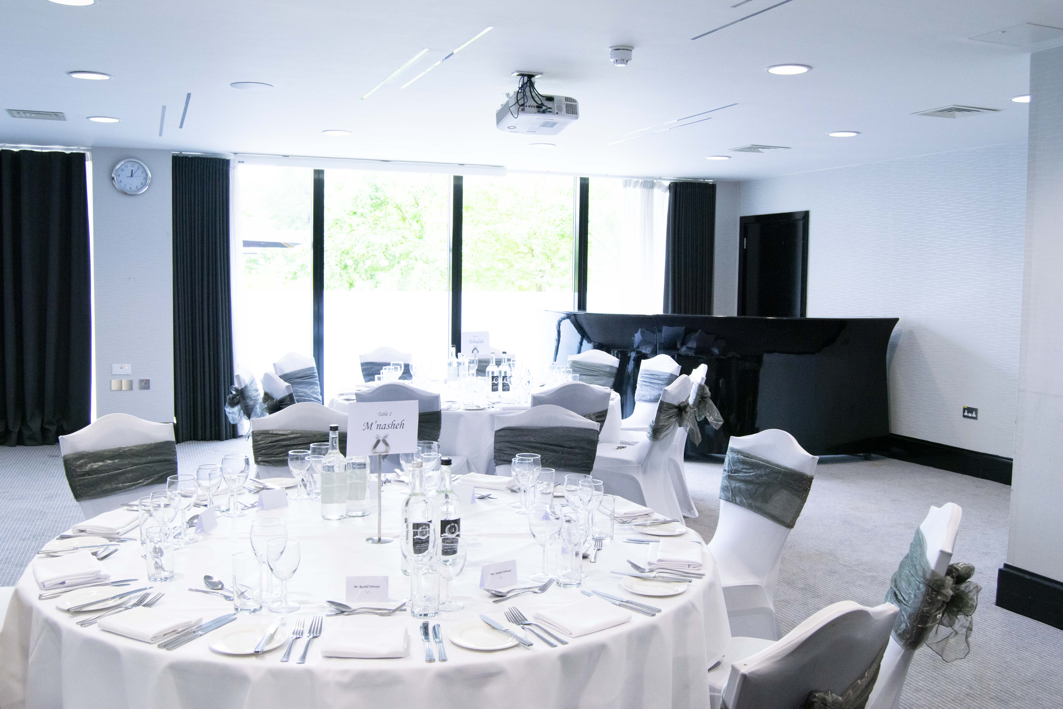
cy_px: 354
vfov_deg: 40.0
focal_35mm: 33
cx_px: 532
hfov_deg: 57.2
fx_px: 974
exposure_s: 1/125
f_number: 5.6
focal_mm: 22
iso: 400
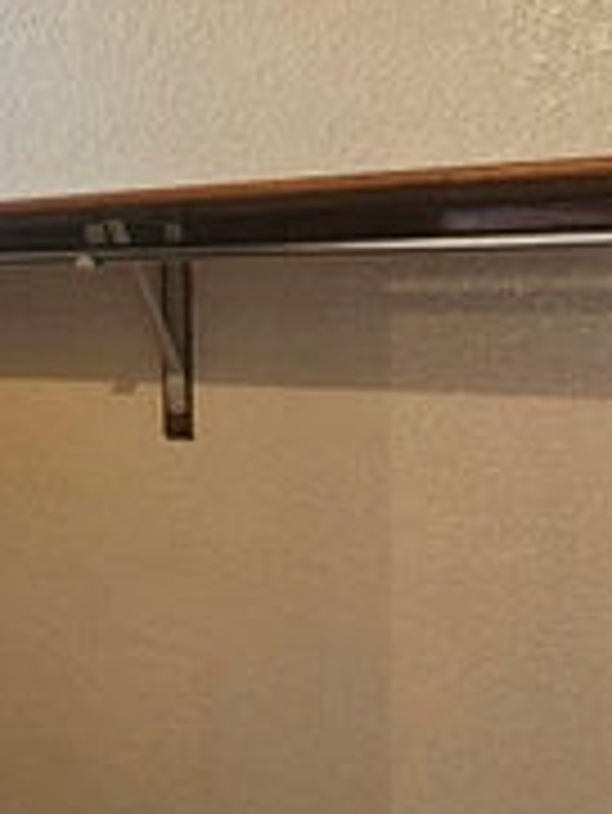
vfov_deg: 40.9
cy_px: 297
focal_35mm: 46
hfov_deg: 27.3
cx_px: -148
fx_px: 1083
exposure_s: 1/40
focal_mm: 2.2
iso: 320
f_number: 2.2
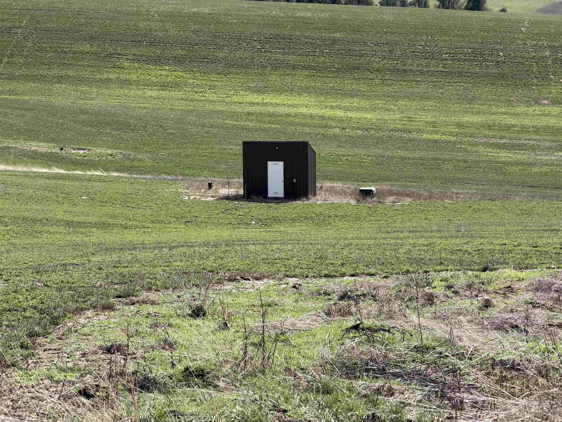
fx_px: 1624
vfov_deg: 14.8
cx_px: 281
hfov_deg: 19.6
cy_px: 211
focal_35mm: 100
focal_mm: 16.89
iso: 40
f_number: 2.8
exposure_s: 1/638
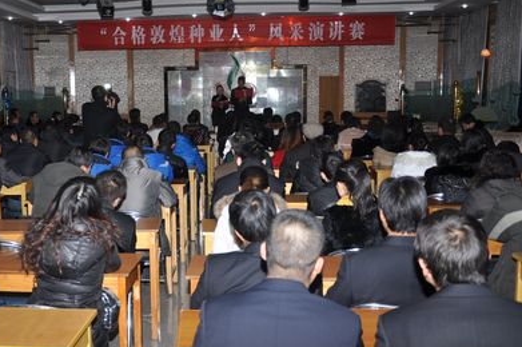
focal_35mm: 46
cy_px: 174
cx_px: 195
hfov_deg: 42.4
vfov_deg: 29.2
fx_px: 666
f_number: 4
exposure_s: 1/60
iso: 220
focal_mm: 24
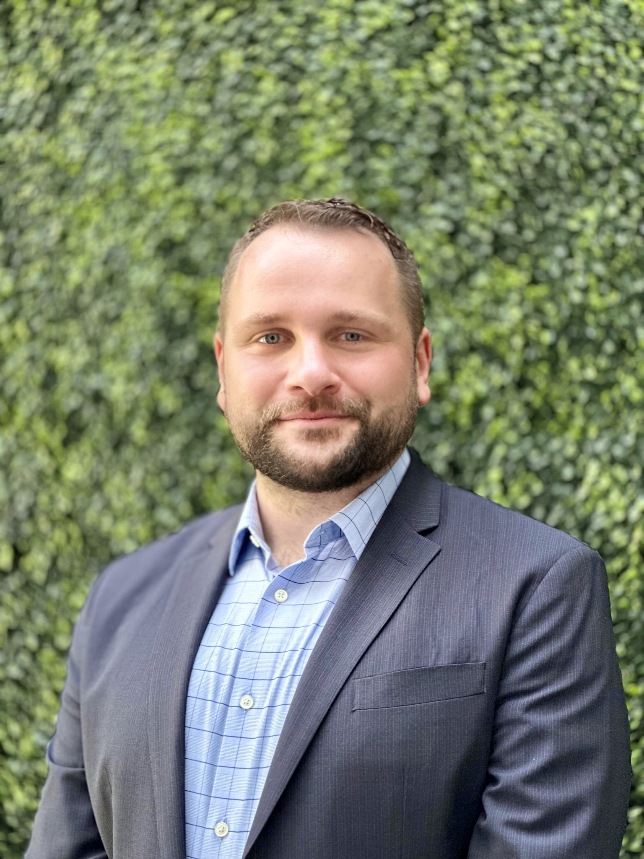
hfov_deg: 19.1
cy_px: 430
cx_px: 322
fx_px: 1911
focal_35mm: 77
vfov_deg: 25.3
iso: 250
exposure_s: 1/85
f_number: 2.8
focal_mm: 9
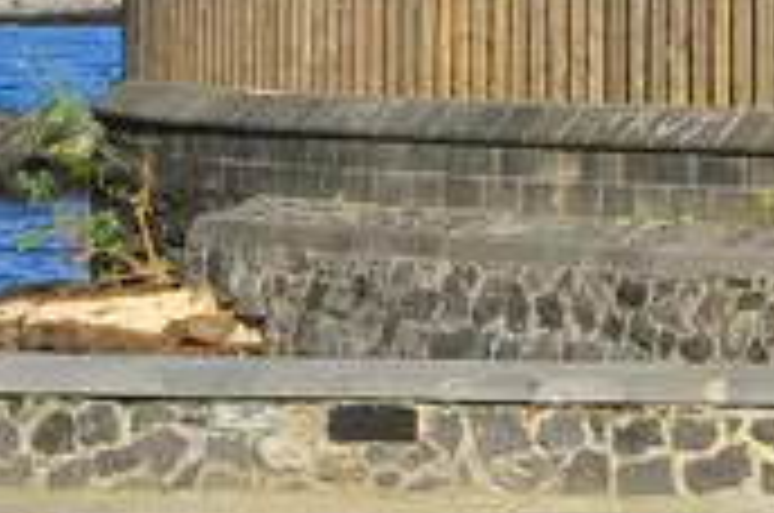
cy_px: -238
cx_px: 1526
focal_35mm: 176
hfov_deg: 10.7
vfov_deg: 7.6
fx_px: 3781
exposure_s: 1/160
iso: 200
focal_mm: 27
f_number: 14
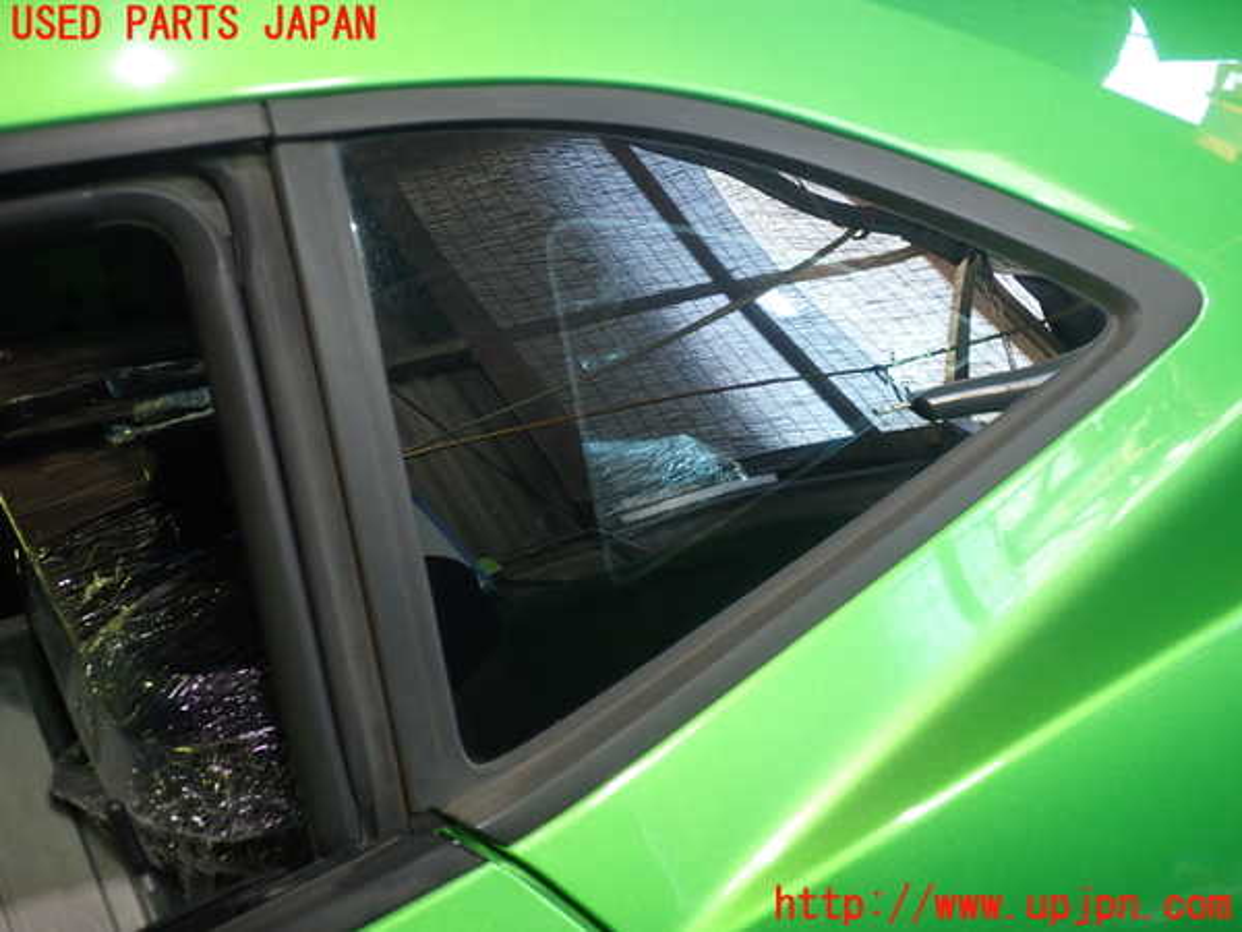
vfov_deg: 46.8
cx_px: 621
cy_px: 466
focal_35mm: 30
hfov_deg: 60.0
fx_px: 1076
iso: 200
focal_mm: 5.4
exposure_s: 1/40
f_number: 2.3
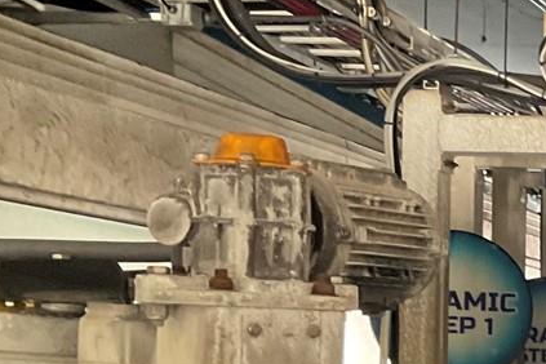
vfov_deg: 11.8
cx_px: 964
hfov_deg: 15.6
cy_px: 431
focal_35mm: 114
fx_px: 1729
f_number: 1.8
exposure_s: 1/60
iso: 125
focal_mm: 3
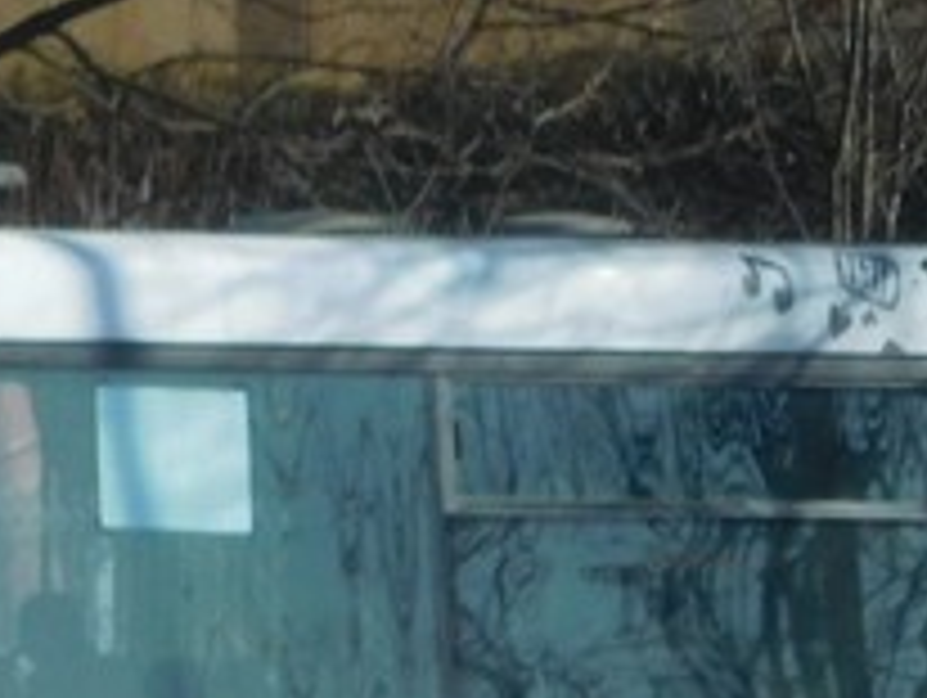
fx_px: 26301
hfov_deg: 2.0
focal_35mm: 981
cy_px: 718
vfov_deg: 1.5
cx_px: -639
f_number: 5.5
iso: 125
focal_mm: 40.1
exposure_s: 1/500
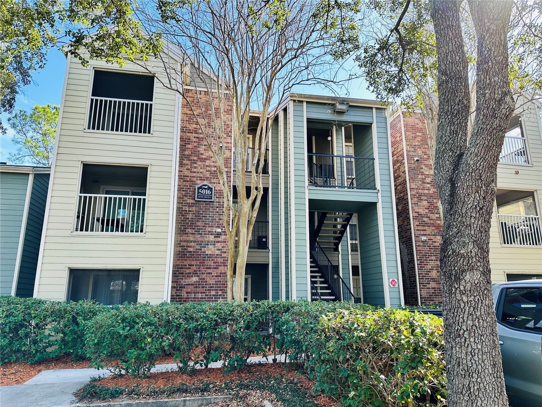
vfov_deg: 56.8
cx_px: 271
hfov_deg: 71.6
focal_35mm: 24
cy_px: 204
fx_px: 376
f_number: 1.78
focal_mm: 6.86
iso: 80
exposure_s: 1/529
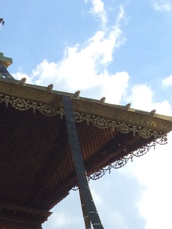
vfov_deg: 11.0
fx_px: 1027
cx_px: -231
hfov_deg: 8.7
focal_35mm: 155
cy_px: 523
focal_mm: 4.15
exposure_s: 1/2053
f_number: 2.2
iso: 32
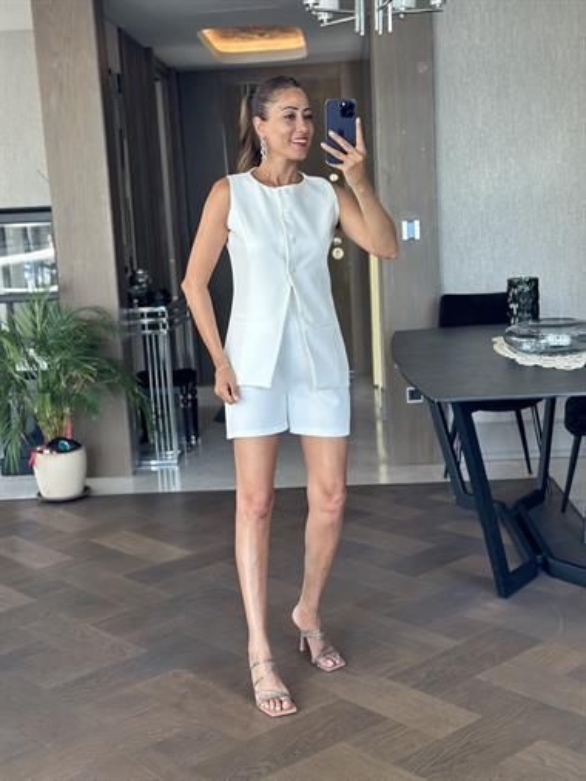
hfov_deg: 30.3
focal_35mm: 48
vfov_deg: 39.6
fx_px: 1083
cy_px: 390
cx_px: 293
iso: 125
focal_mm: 6.86
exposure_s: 1/111
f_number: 1.78
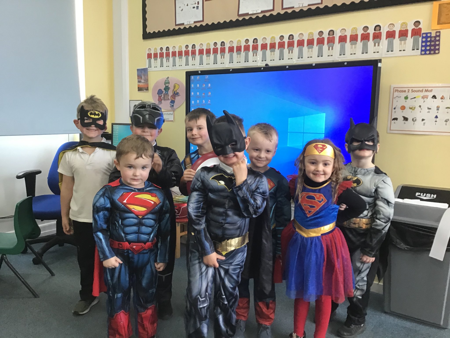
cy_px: 169
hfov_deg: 58.4
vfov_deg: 45.4
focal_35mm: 31
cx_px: 225
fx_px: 403
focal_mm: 3.3
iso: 125
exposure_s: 1/33
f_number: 2.4
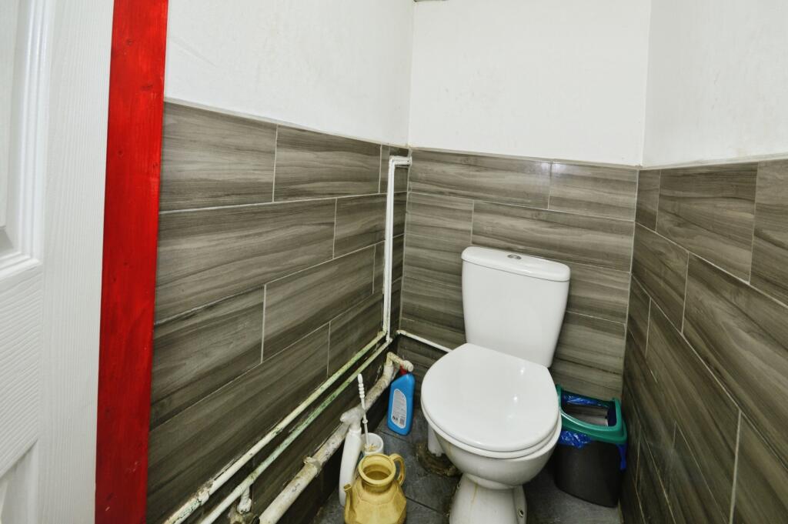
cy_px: 262
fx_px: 328
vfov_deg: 77.2
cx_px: 394
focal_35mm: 15
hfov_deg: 100.4
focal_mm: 10
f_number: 10
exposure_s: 1.6
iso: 100
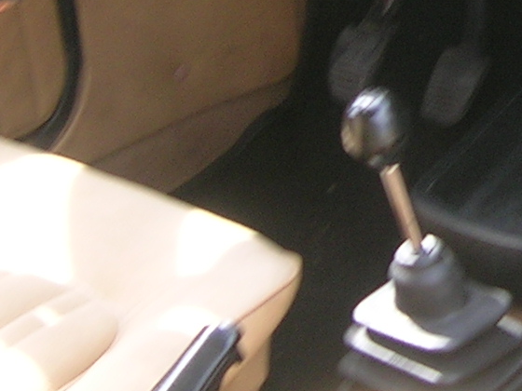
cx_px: 611
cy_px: 10
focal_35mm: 128
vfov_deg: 11.5
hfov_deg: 14.9
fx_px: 1930
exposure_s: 1/97.8
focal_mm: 5.4
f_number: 2.8
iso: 50
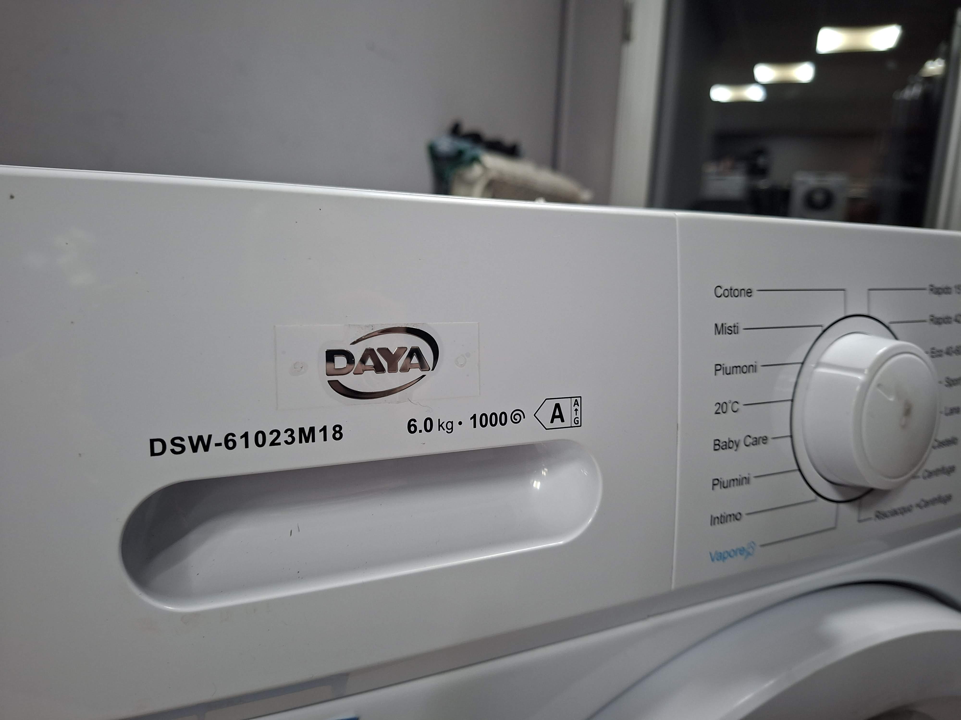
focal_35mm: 23
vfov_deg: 58.9
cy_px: 360
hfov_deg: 73.9
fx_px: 639
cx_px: 480
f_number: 1.8
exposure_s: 1/50
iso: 320
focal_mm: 5.54
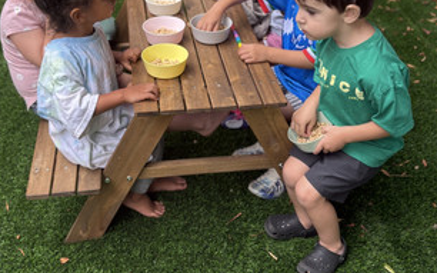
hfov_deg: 44.3
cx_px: 201
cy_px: 89
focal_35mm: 45
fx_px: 536
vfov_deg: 28.4
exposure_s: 1/121
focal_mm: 5.96
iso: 125
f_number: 1.6
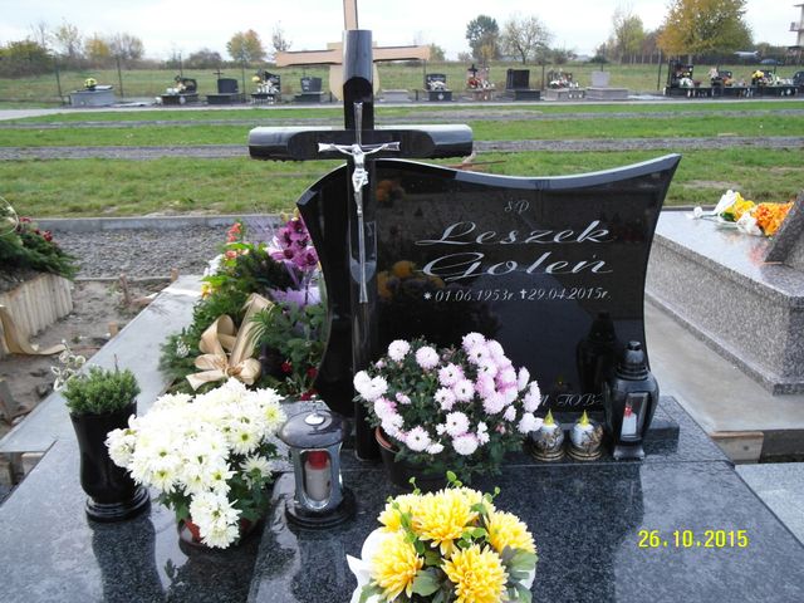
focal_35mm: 30
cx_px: 402
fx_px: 697
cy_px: 302
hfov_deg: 60.0
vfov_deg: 46.8
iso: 100
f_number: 2.7
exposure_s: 1/45
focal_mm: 6.5
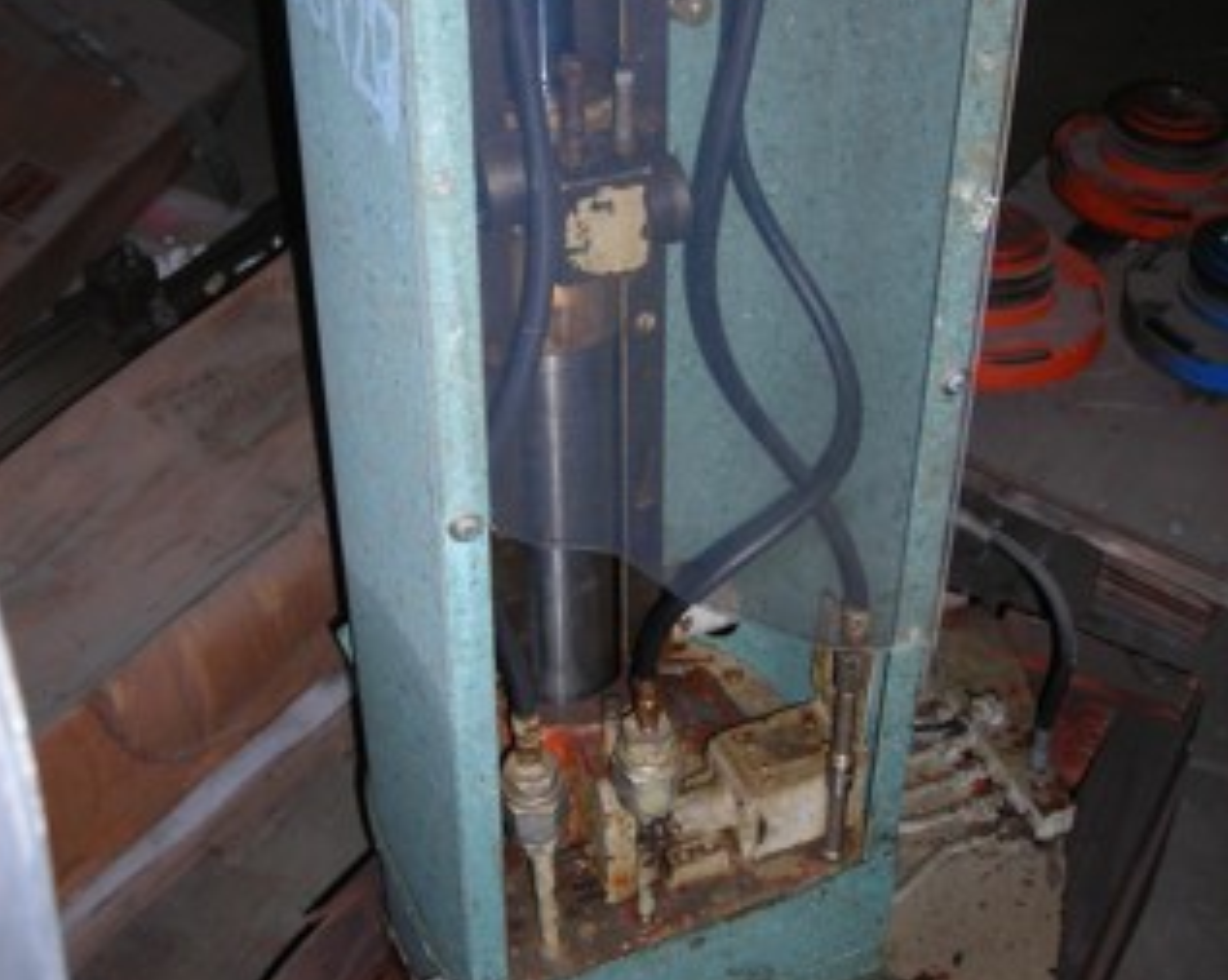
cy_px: 401
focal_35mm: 50
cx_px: 612
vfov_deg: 30.1
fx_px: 1816
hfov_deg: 37.4
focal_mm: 6.3
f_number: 3.2
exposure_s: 1/60.1
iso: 91
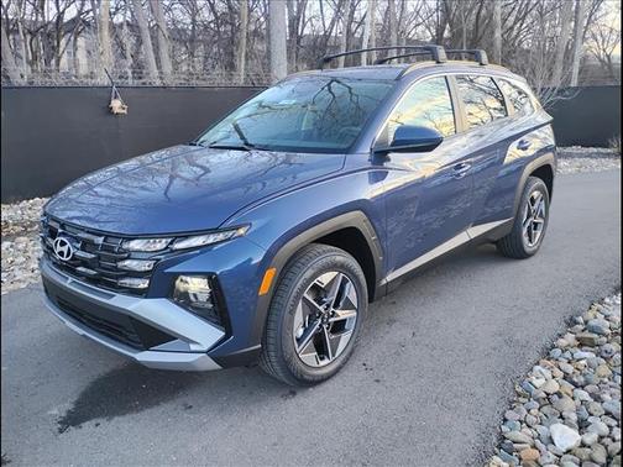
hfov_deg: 63.4
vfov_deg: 49.7
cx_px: 312
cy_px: 234
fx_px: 504
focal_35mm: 28
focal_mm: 4.26
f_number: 1.8
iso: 491
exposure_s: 1/120
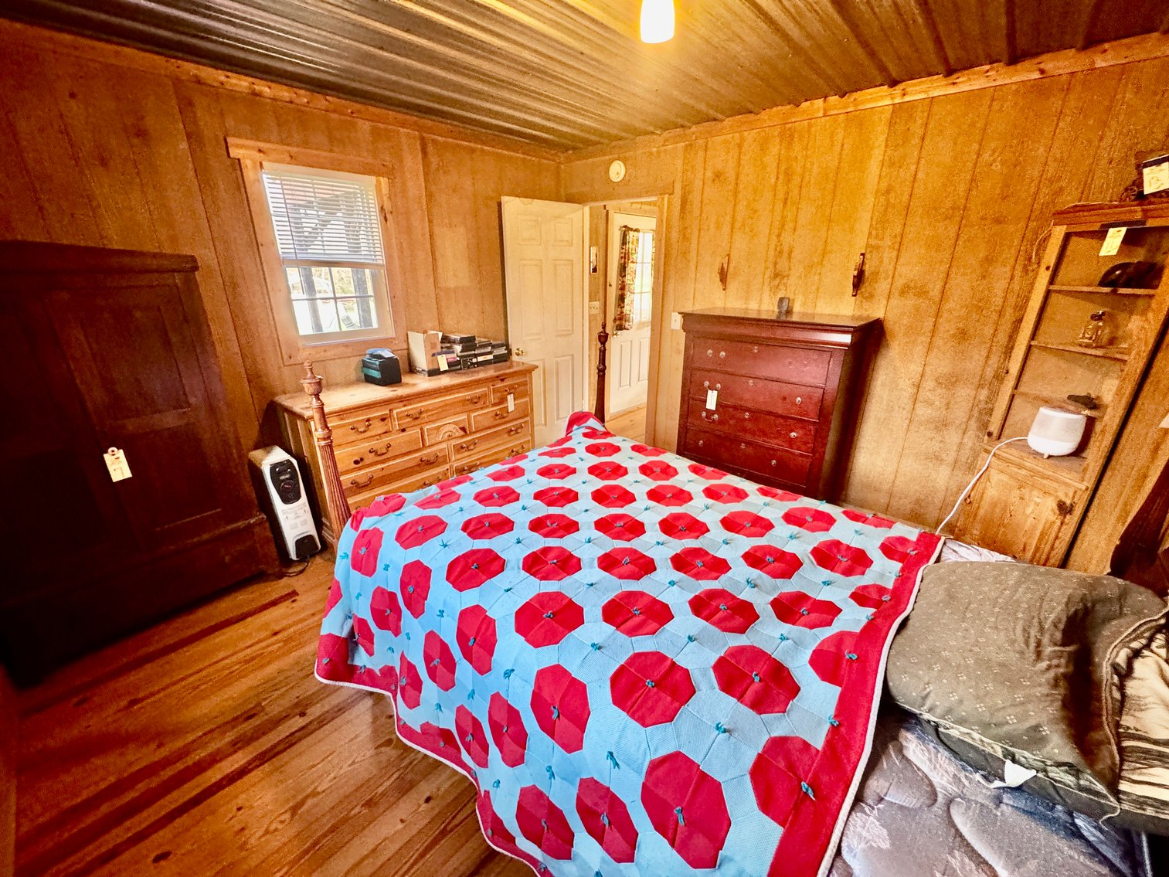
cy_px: 438
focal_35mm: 14
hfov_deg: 102.1
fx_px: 473
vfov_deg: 85.7
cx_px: 584
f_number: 2.2
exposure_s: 1/60
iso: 640
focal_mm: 2.22
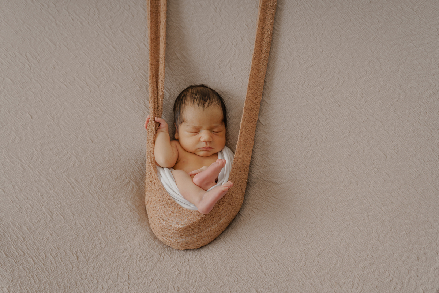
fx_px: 610
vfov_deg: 27.0
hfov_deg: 39.6
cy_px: 146
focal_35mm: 50
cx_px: 220
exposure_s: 1/200
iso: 250
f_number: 3.5
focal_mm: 50
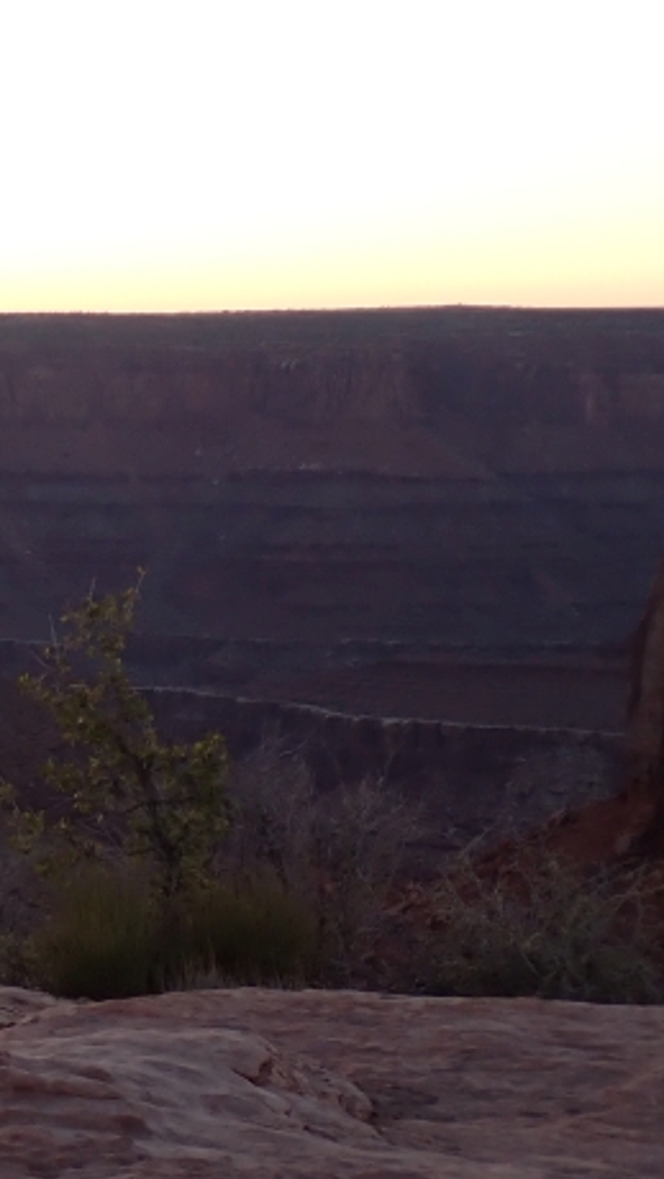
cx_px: -420
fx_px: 2815
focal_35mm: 90
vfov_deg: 23.7
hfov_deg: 12.6
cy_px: 538
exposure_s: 1/125
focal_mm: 6.83
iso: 100
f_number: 2.7
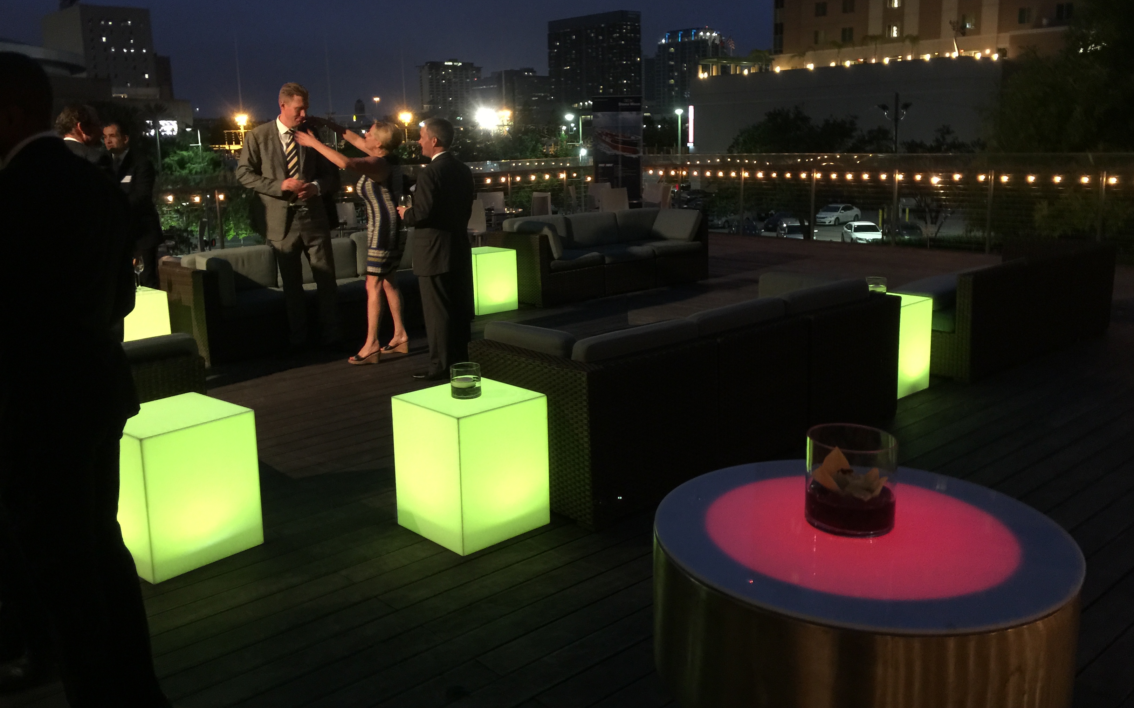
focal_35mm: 31
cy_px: 302
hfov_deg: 61.2
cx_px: 571
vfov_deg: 40.5
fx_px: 958
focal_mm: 4.15
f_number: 2.2
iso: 80
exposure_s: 1/4
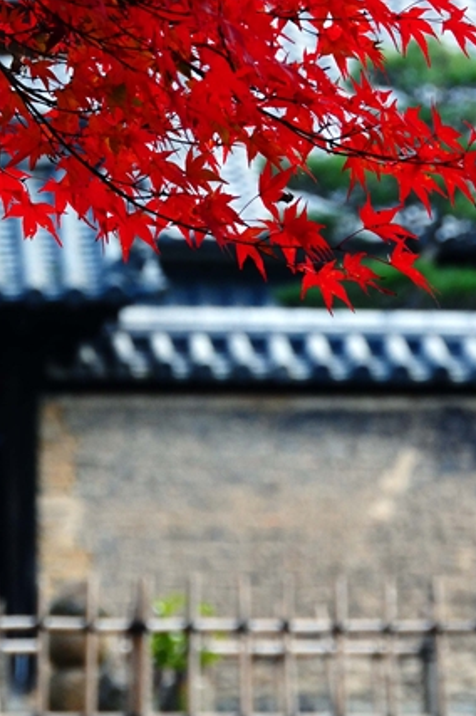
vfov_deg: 5.6
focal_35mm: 365
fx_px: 7250
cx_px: 205
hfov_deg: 3.8
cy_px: 104
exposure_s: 1/320
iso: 1250
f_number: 9
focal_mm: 130
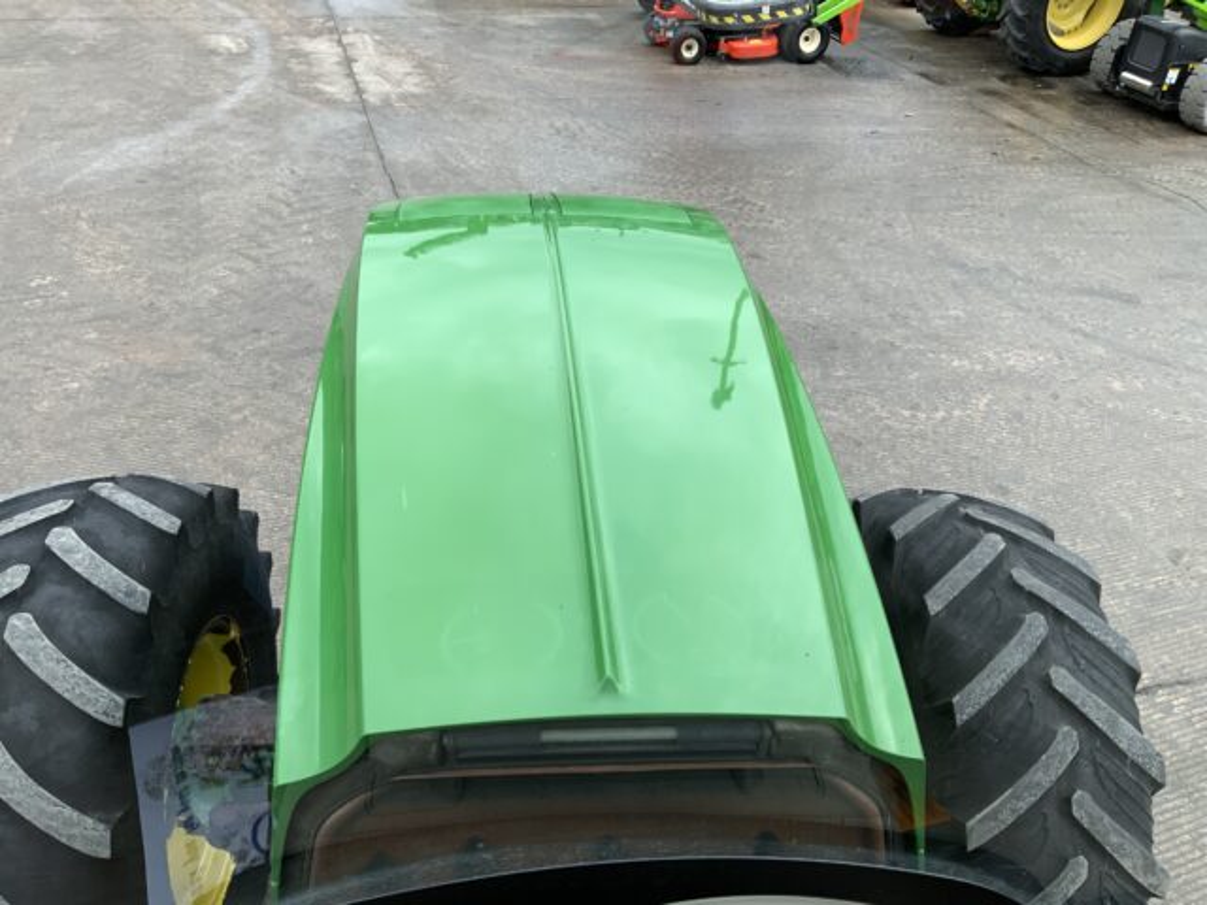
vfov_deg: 48.2
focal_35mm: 29
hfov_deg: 61.7
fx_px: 1011
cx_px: 604
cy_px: 452
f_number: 1.8
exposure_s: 1/143
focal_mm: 3
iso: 16
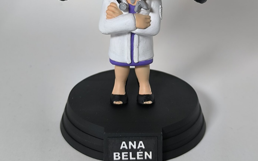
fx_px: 478
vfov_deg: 18.8
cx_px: 134
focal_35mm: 68
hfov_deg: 30.2
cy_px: 14
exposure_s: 1/100
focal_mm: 6.14
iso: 160
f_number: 1.65
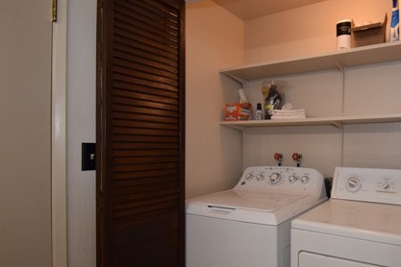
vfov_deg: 55.0
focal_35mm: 23
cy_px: 150
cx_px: 297
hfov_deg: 71.3
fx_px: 256
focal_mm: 10
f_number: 5
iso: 800
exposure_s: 1/100
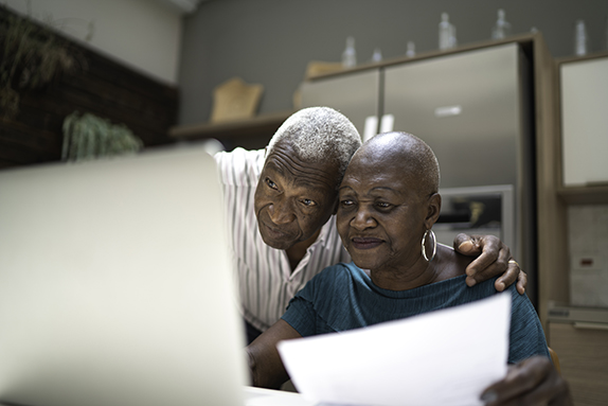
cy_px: 203
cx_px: 304
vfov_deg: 37.9
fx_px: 591
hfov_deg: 54.4
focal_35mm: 35
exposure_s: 1/640
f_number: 1.4
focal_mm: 35
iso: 100
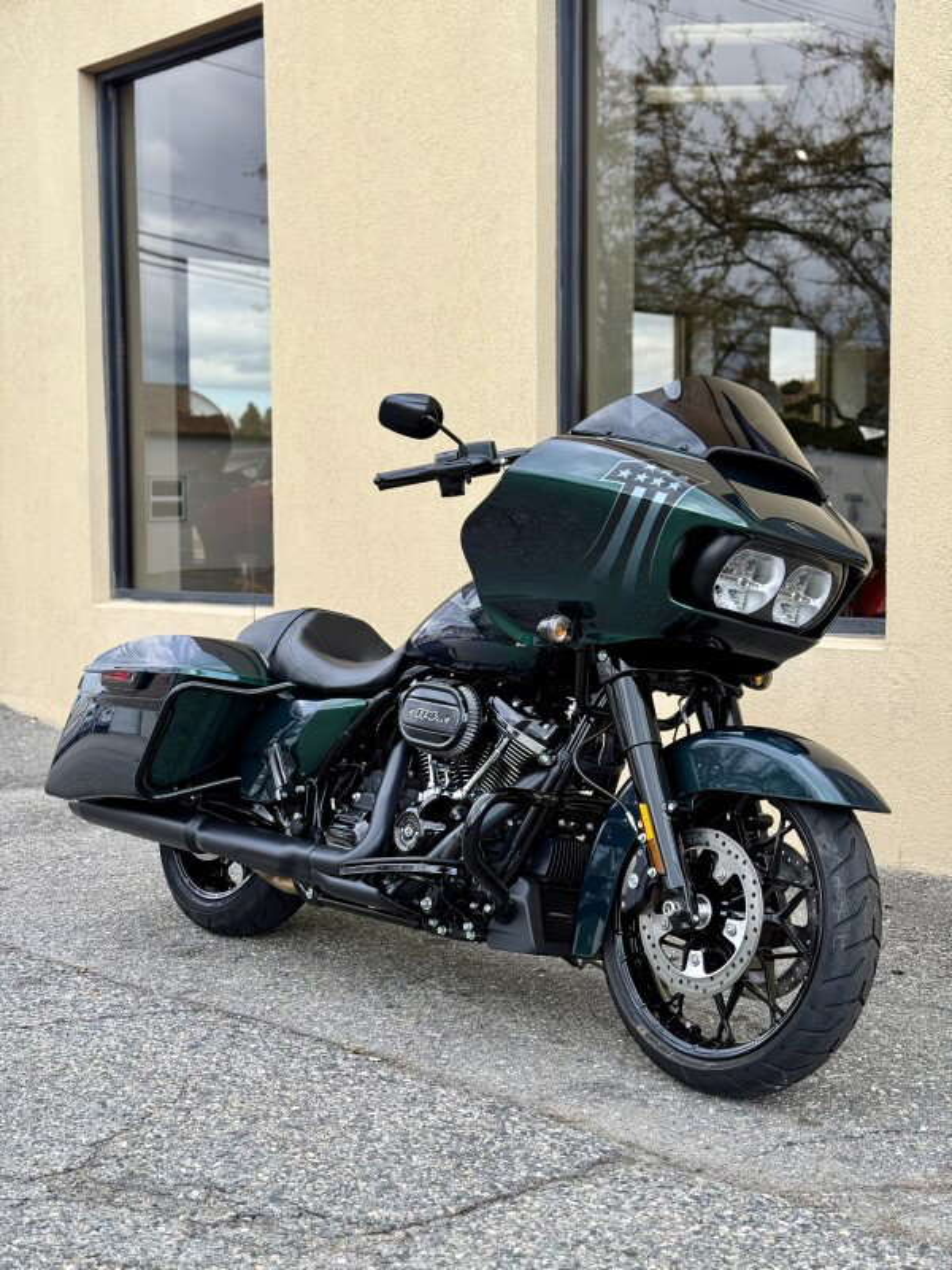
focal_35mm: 48
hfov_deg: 30.3
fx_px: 1760
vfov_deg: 39.7
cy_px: 635
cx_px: 476
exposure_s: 1/895
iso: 64
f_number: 1.78
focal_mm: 6.76
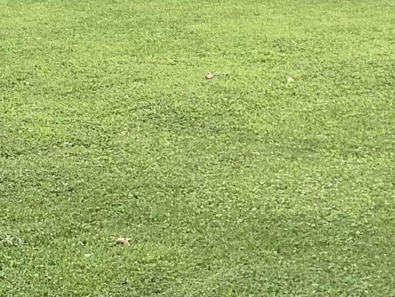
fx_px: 1472
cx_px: -218
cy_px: -240
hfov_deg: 14.2
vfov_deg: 10.8
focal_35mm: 129
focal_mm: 3.3
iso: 25
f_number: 2.4
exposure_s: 1/301
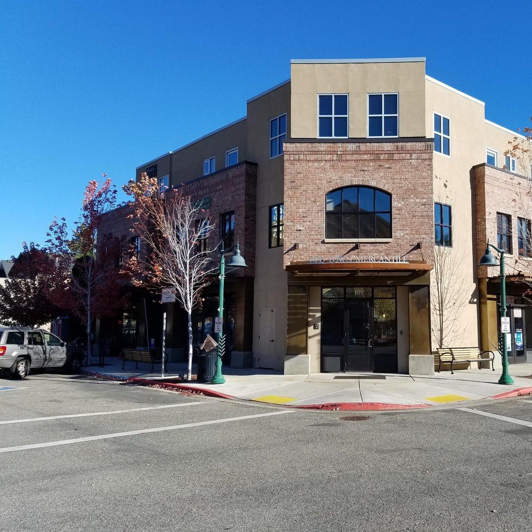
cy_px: 265
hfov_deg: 51.6
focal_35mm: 31
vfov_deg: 52.5
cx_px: 354
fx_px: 539
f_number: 1.7
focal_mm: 4.2
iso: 50
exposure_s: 1/1976
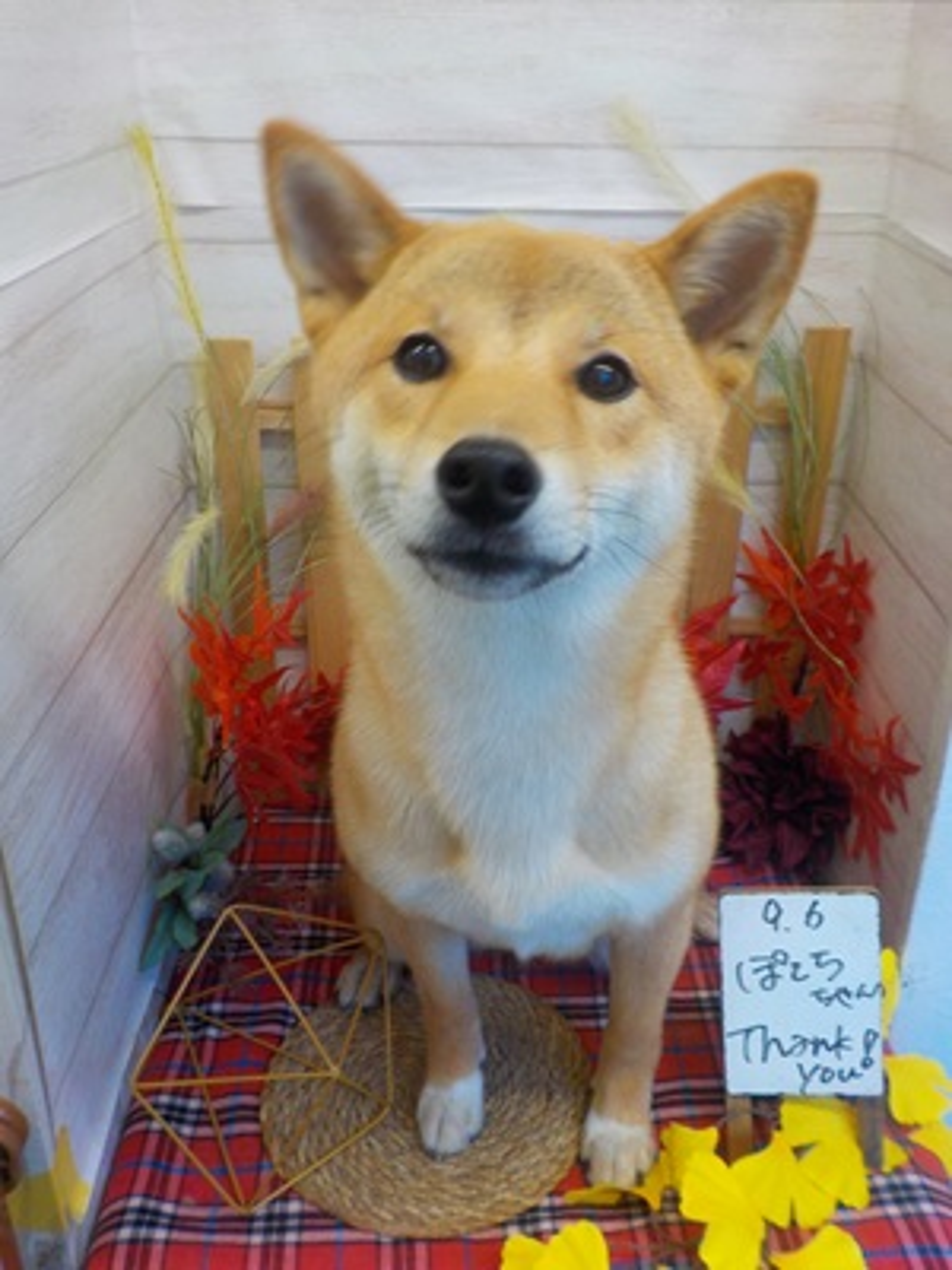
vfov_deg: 60.0
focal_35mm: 30
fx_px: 1100
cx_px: 476
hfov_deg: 46.8
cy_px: 635
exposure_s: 1/30
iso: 140
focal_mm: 4.1
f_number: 3.3
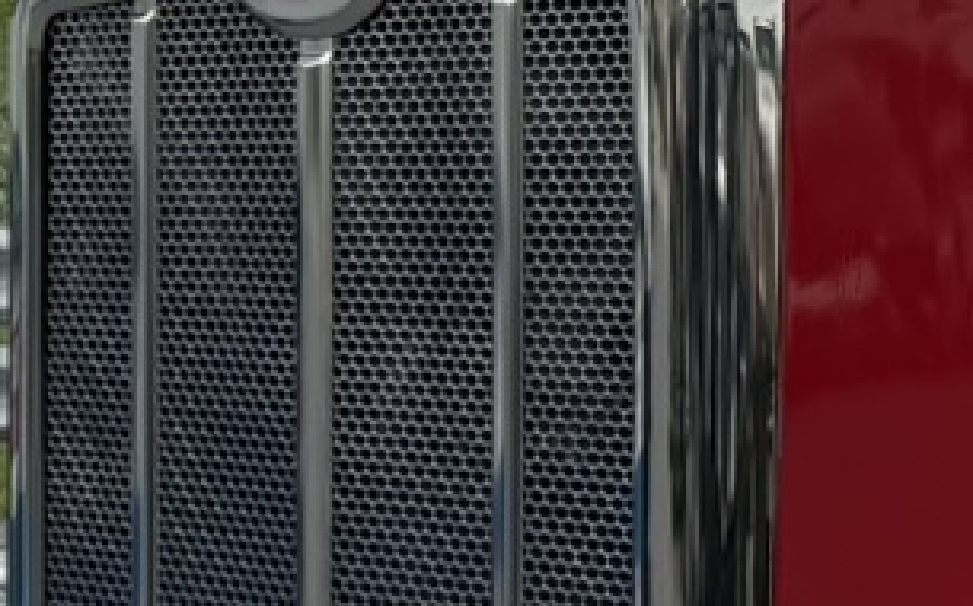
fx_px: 4530
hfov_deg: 10.2
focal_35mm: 171
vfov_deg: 7.6
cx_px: 2523
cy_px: -128
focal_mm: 6.76
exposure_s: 1/5319
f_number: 1.78
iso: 80
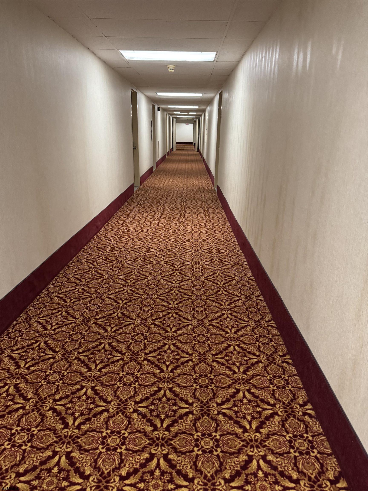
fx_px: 340
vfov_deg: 71.6
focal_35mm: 24
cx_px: 184
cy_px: 246
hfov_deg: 56.8
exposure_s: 1/60
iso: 640
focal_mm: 6.76
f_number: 1.78
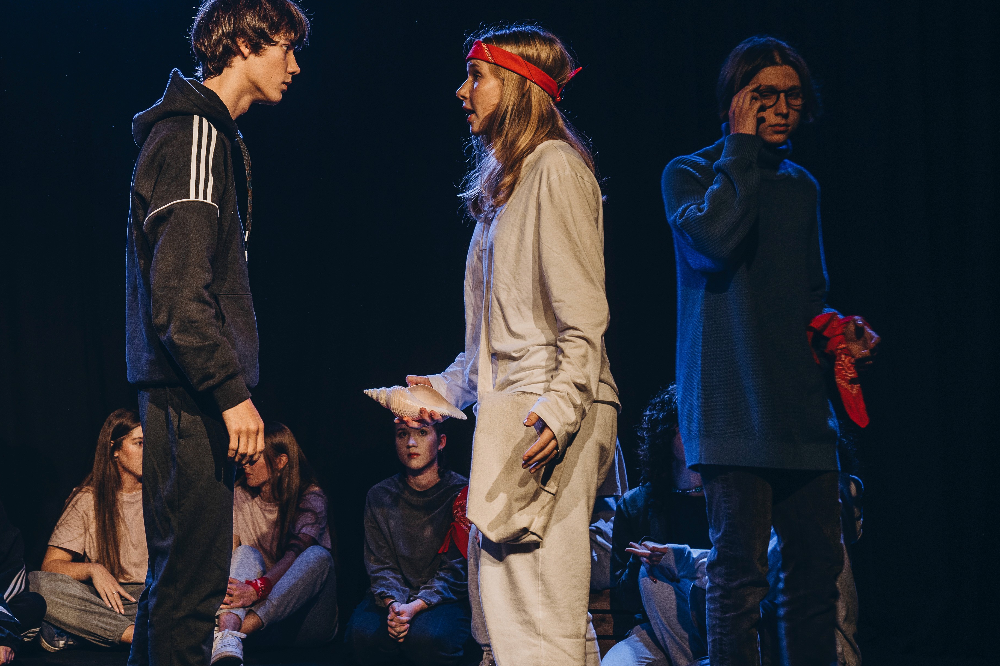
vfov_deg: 20.3
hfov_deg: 29.3
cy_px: 326
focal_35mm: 67
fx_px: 1861
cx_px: 173
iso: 400
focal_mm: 35
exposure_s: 1/80
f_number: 3.5
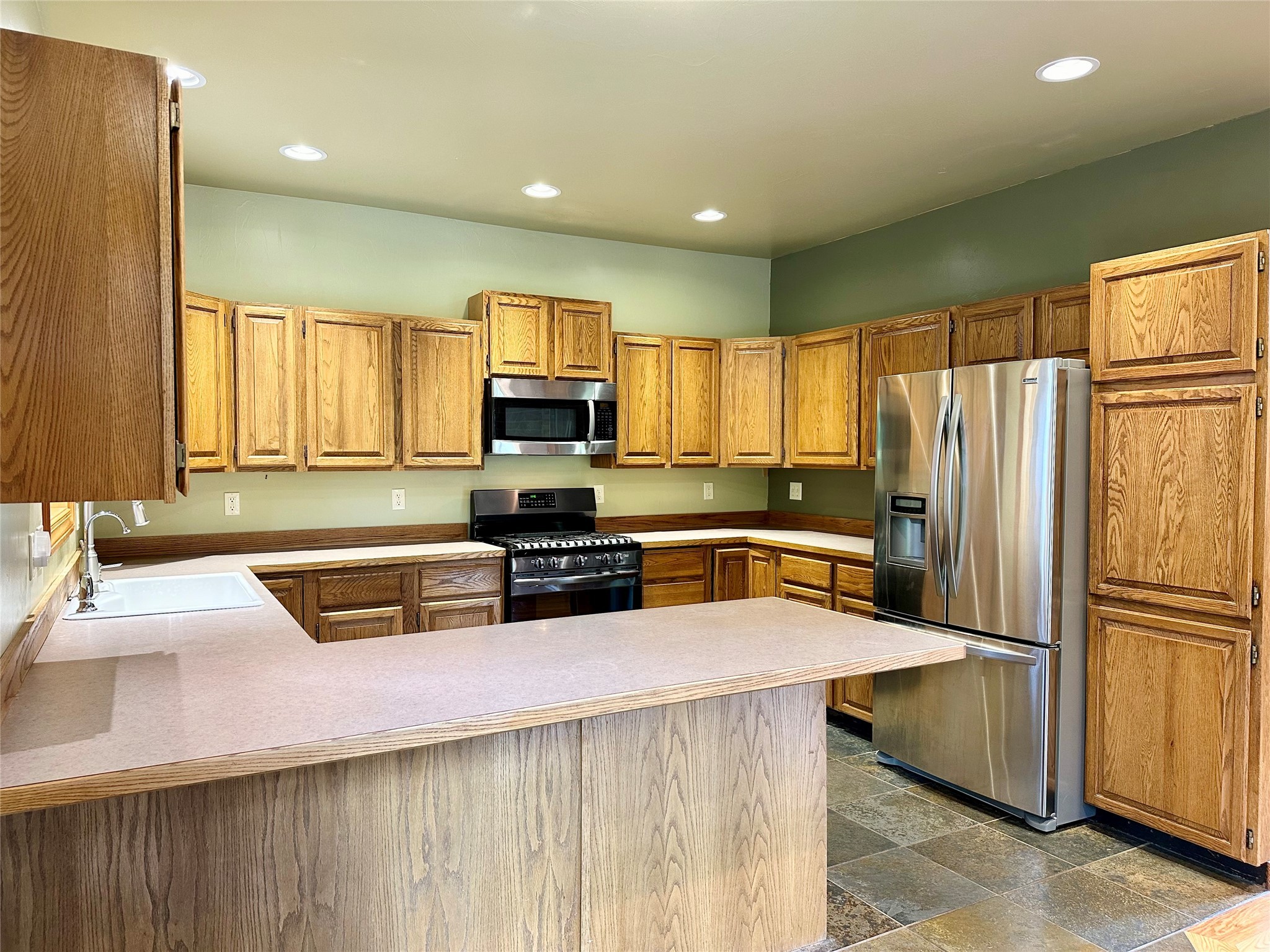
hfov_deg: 71.6
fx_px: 881
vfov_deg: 56.8
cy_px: 476
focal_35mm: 24
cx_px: 635
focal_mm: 6.86
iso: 200
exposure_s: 1/60
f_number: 1.78
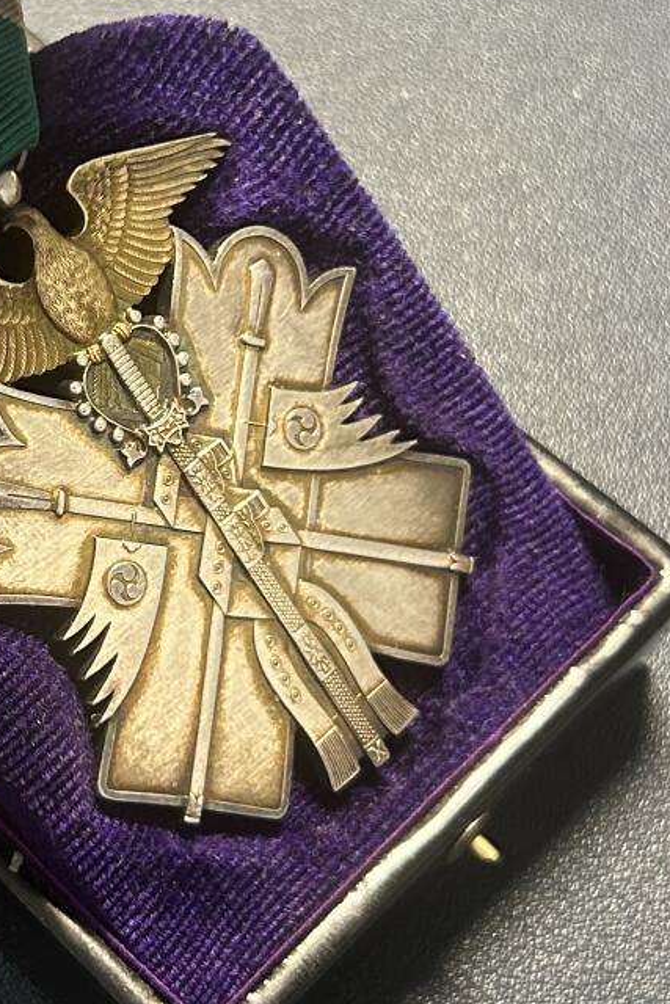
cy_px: 485
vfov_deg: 26.6
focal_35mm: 76
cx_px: -16
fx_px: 2120
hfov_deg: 17.5
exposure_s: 1/71
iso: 125
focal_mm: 5.7
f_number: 1.5
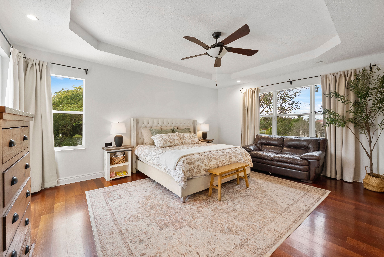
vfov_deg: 81.3
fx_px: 149
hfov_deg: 104.2
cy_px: 128
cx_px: 192
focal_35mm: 14
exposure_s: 1/4
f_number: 8
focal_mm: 14
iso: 400
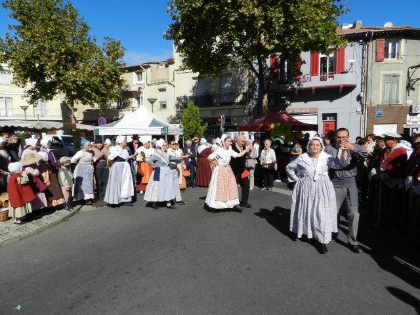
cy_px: 158
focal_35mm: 23
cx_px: 210
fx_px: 279
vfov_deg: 58.9
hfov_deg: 73.9
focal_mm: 4
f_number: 5
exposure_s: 1/800
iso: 160
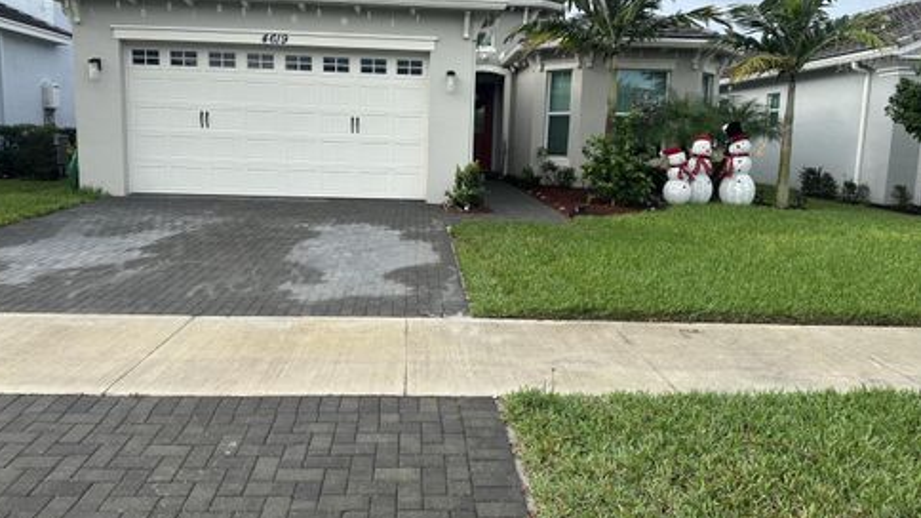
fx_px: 659
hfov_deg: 69.9
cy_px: 231
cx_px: 449
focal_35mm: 27
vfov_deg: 42.8
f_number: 1.78
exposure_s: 1/1845
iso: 80
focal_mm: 6.86
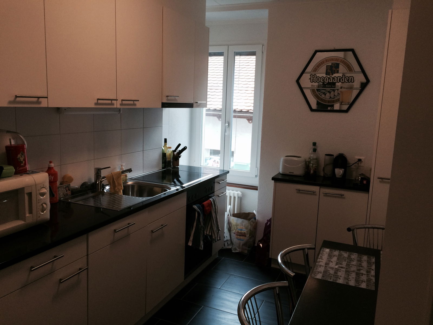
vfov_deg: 48.2
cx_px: 216
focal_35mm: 29
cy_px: 162
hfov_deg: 61.7
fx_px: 363
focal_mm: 4.15
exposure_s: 1/30
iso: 40
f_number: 2.2
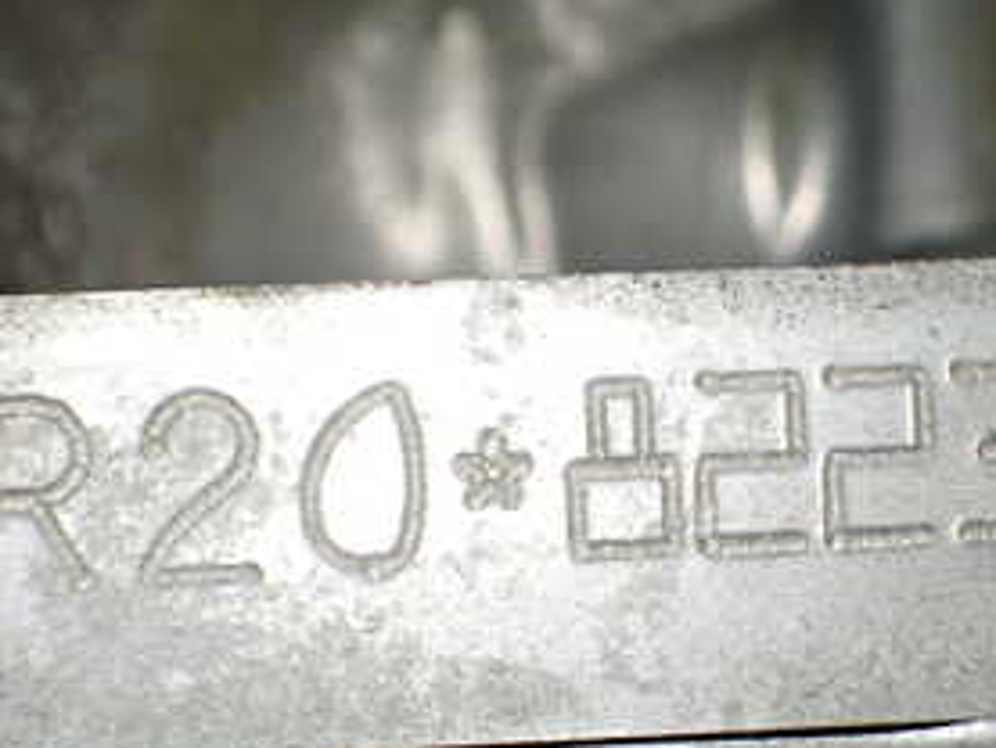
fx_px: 1871
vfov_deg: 22.4
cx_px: 705
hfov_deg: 29.5
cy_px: 543
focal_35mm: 65
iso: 320
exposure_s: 1/125
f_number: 2.3
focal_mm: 5.4
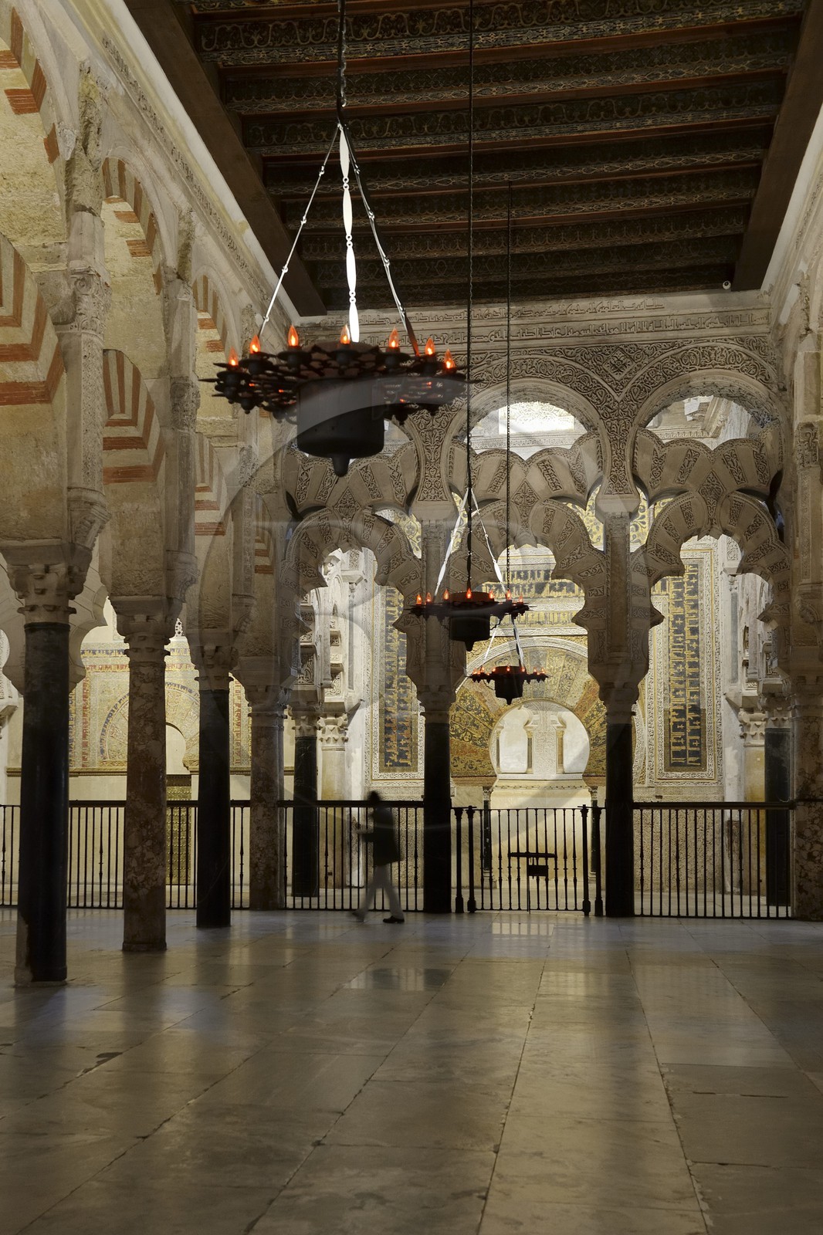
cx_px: 412
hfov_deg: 35.0
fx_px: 1304
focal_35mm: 38
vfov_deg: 50.7
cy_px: 618
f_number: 4.5
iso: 800
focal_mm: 38
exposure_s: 1/5
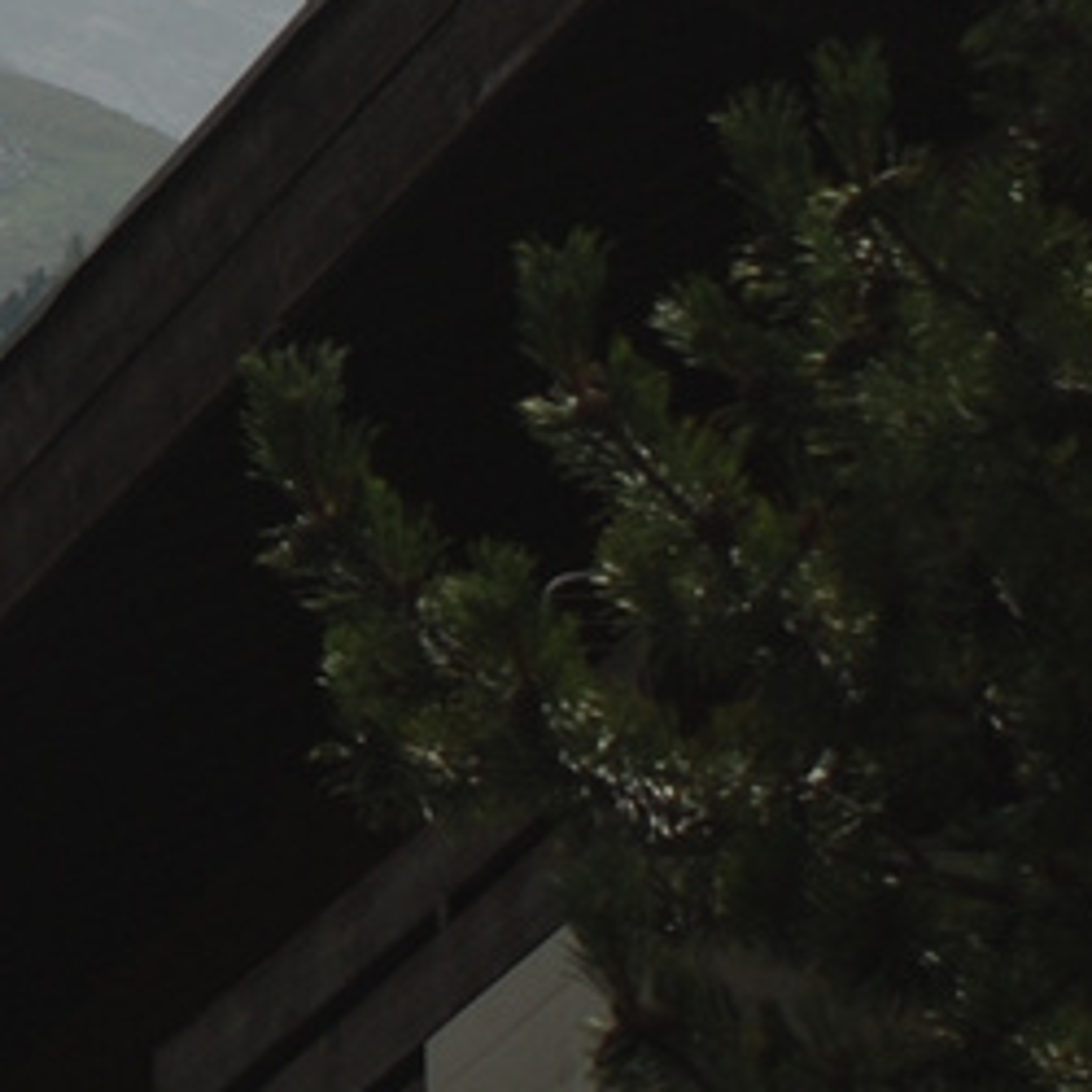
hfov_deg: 3.0
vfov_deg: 3.0
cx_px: -1548
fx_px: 20593
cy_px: -778
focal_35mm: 577
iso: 100
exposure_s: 1/640
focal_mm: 70
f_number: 6.3
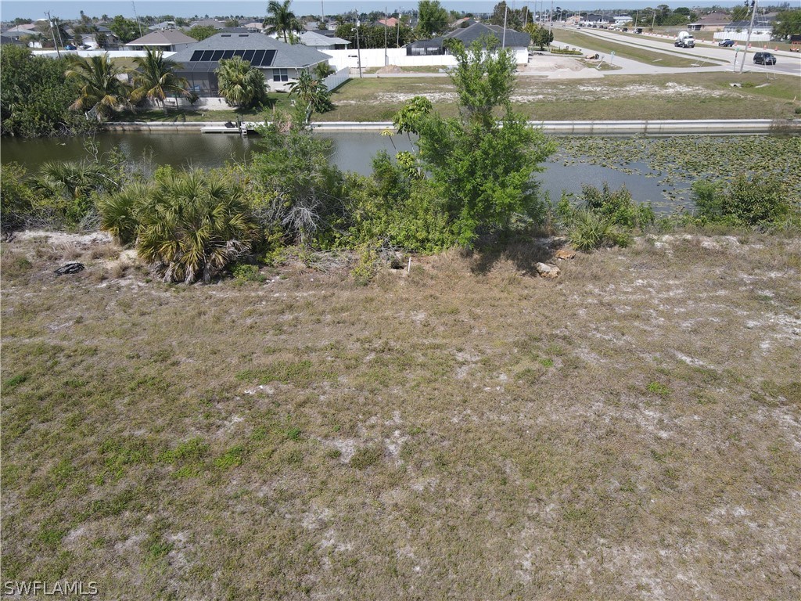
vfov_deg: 56.8
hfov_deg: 71.6
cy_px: 300
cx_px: 400
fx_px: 555
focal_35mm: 24
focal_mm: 4.5
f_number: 2.8
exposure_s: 1/640
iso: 100
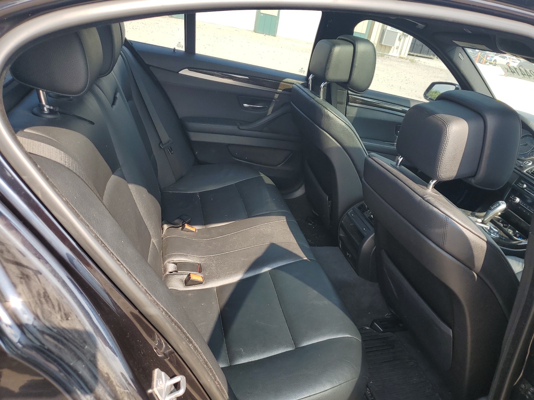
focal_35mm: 26
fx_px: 401
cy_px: 200
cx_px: 267
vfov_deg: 53.1
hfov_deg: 67.3
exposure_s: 1/526
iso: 50
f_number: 1.5
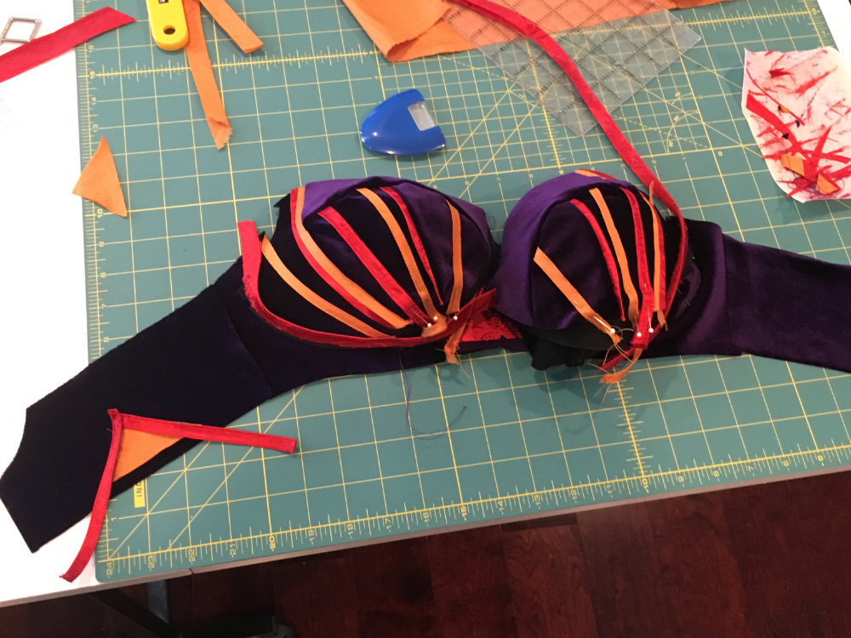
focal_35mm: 29
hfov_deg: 61.7
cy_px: 319
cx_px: 426
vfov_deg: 48.2
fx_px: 713
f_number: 2.2
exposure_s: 1/20
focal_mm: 4.2
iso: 200
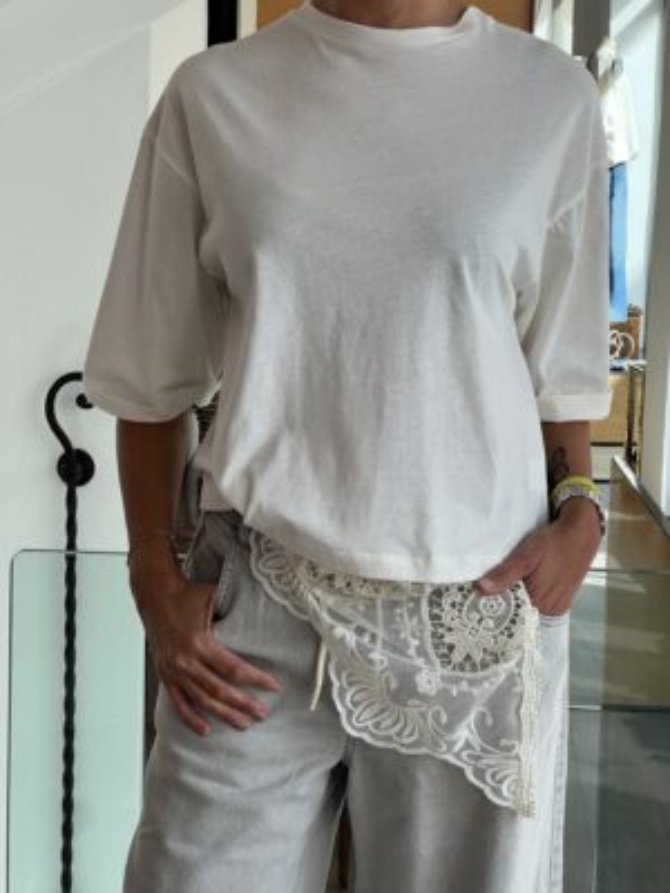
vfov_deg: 25.3
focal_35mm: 77
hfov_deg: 19.1
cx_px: 335
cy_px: 446
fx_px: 1987
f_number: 2.8
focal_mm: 9
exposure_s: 1/99
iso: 40
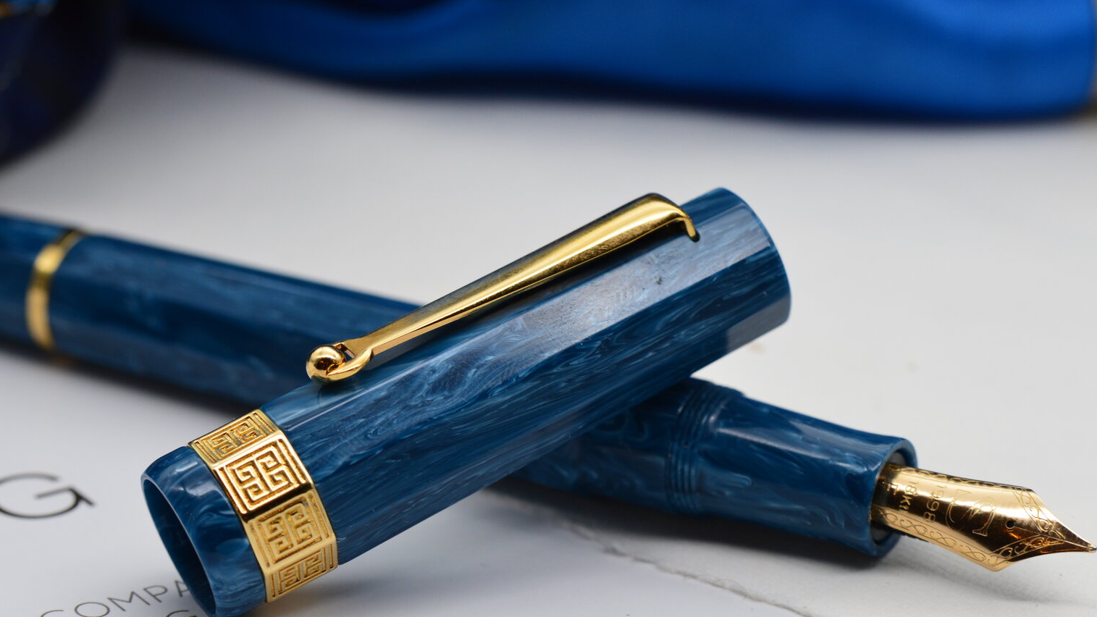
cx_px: 523
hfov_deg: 21.2
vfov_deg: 12.0
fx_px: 2938
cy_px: 384
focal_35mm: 101
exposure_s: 1/160
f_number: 9
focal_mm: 60
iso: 400
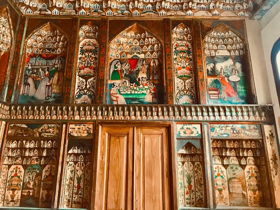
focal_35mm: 28
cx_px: 140
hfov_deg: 63.4
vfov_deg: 49.7
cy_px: 105
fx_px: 226
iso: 100
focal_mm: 3.99
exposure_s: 1/16
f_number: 1.8
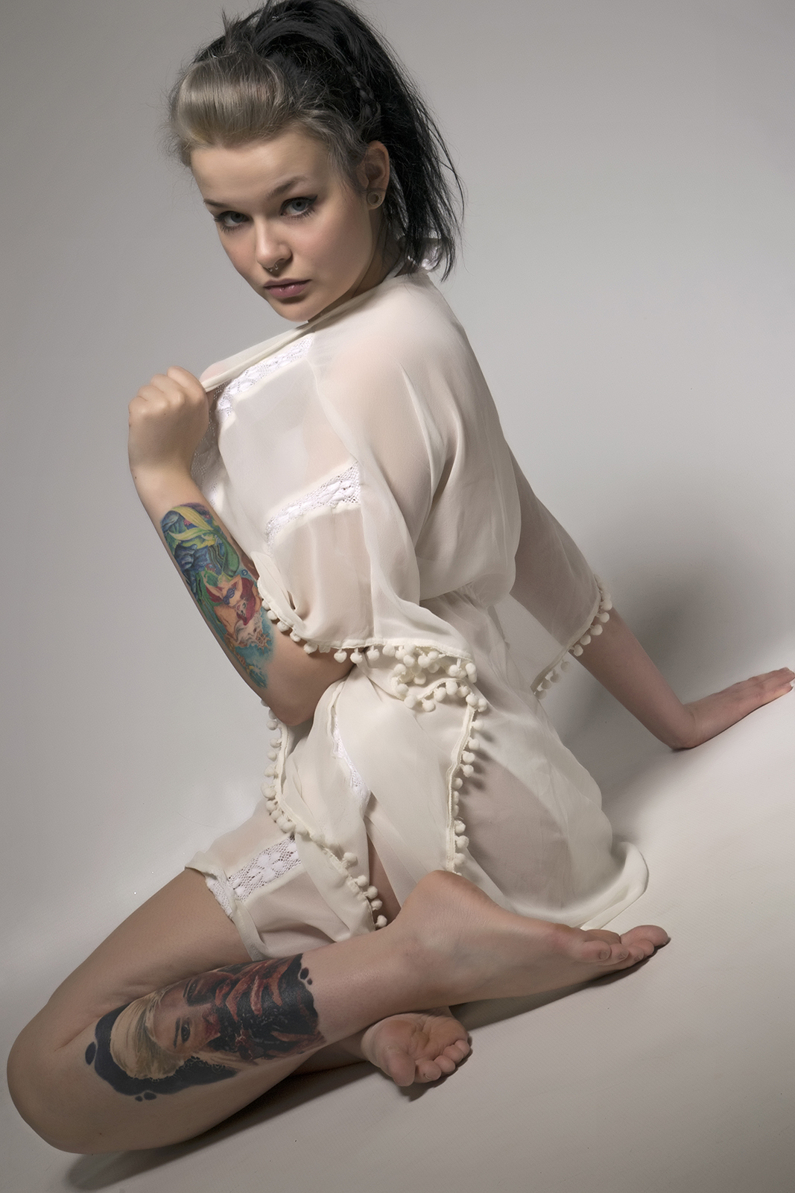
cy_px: 596
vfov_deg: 24.6
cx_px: 398
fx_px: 2732
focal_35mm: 82
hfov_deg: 16.6
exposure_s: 1/60
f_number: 18
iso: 200
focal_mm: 55
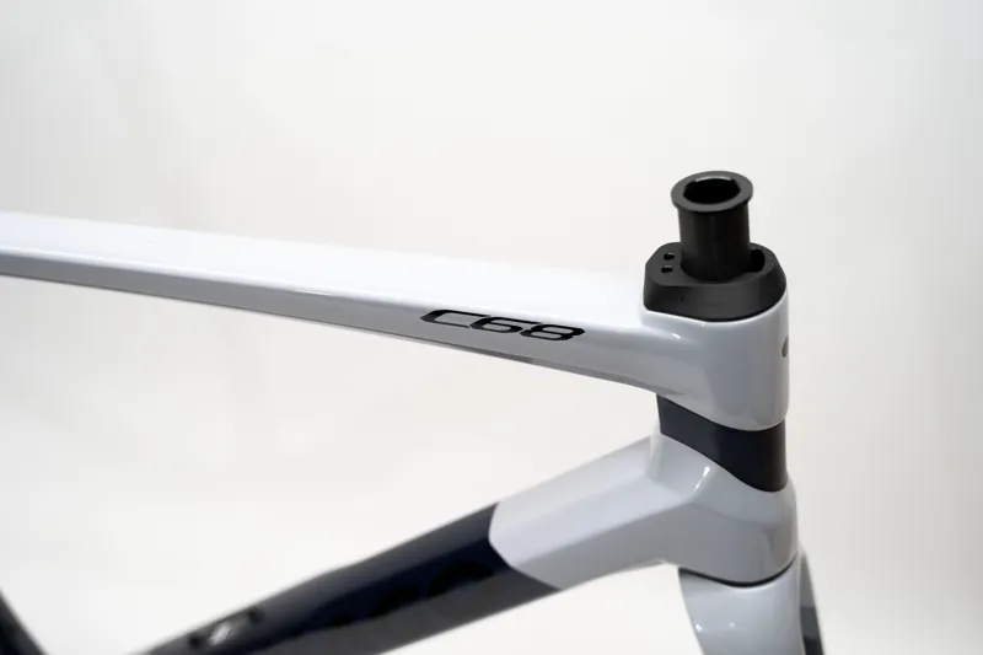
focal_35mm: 38
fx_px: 1037
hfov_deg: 50.7
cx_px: 492
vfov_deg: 35.0
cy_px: 328
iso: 250
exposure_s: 1/50
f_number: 2.8
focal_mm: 38
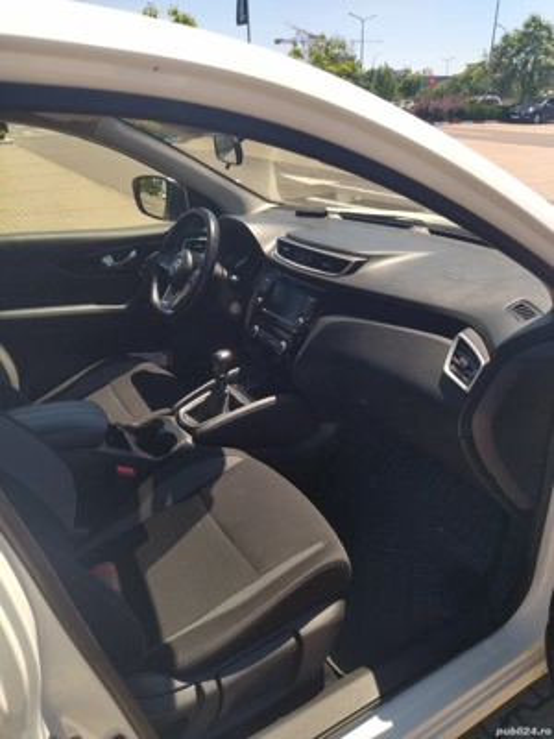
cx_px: 277
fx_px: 576
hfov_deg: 51.4
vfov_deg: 65.3
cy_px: 370
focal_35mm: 27
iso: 99
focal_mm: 4.74
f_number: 1.79
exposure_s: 1/1817
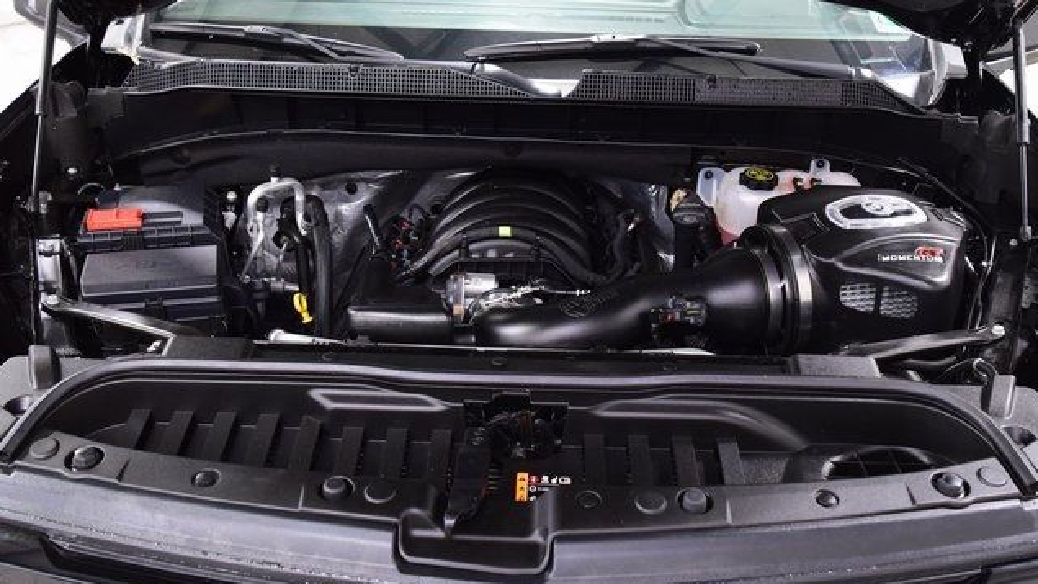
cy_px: 271
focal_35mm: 38
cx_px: 520
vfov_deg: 31.2
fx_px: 1046
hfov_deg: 52.8
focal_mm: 24
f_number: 5
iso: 1600
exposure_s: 1/15
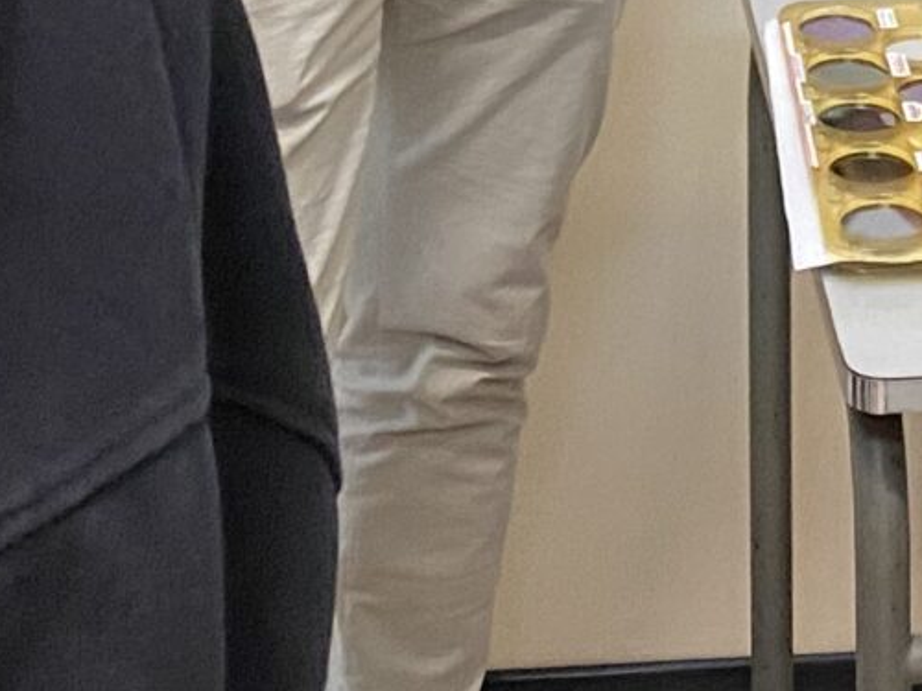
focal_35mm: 133
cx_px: 774
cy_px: -778
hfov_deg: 14.7
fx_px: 3542
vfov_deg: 10.1
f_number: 1.8
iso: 200
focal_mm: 4.25
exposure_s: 1/50
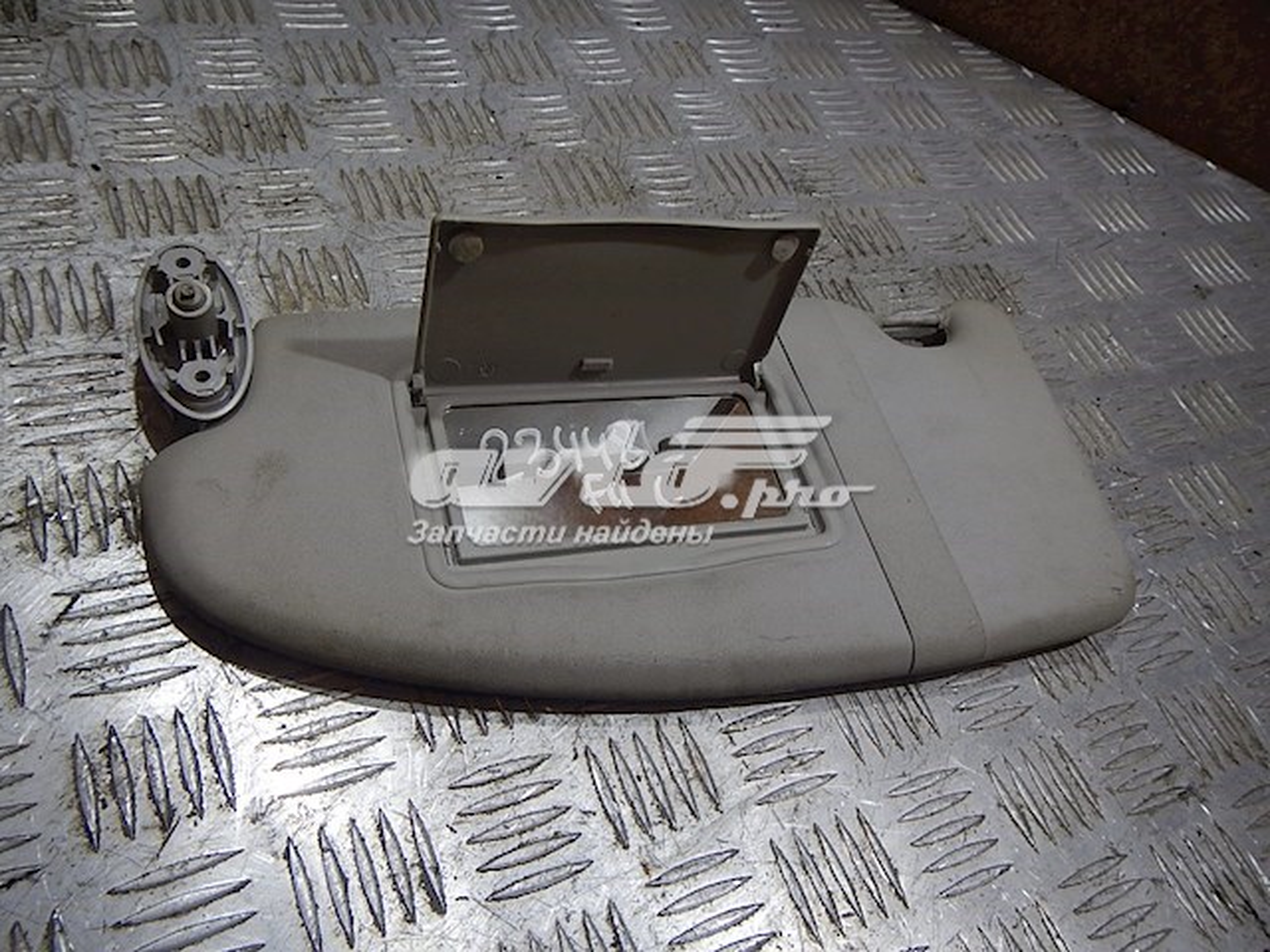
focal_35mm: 28
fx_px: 1027
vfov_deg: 49.7
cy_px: 476
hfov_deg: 63.4
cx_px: 635
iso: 125
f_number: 3.9
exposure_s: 1/40
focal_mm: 5
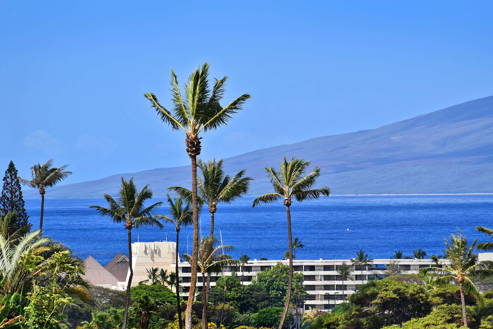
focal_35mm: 276
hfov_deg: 7.5
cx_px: 264
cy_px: 183
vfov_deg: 5.0
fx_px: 3779
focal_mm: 230
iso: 100
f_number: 6.3
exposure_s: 1/640
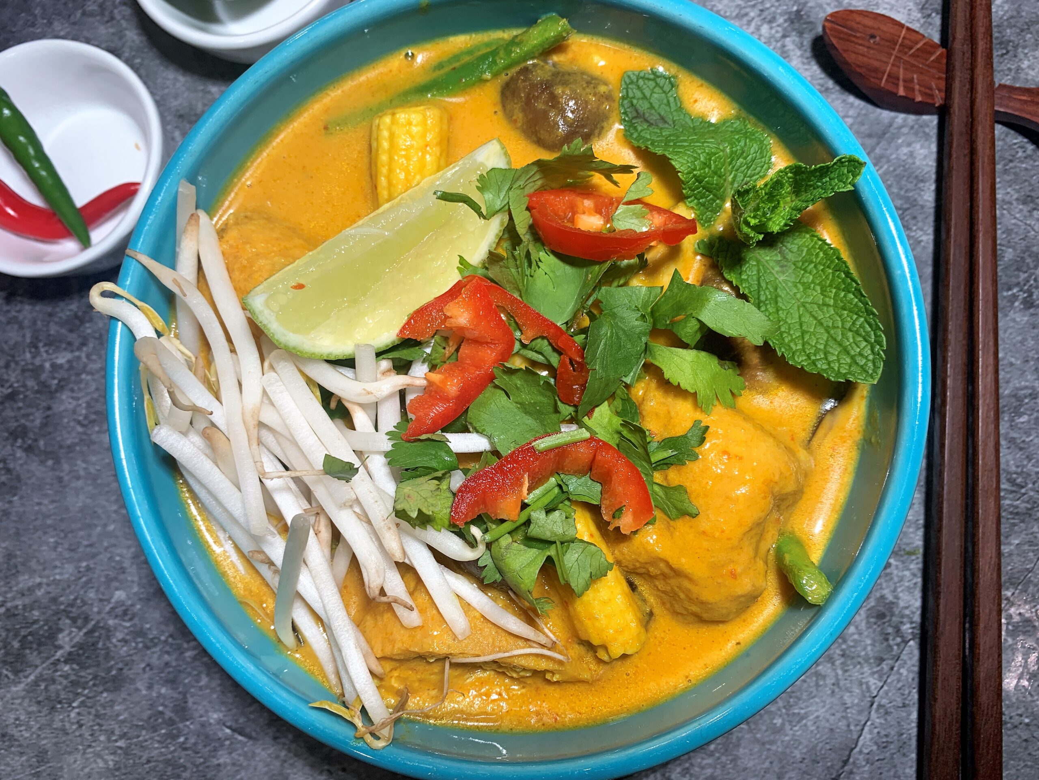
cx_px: 520
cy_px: 390
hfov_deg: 67.3
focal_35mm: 26
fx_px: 780
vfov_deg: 53.1
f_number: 1.8
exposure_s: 1/100
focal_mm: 4.25
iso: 50
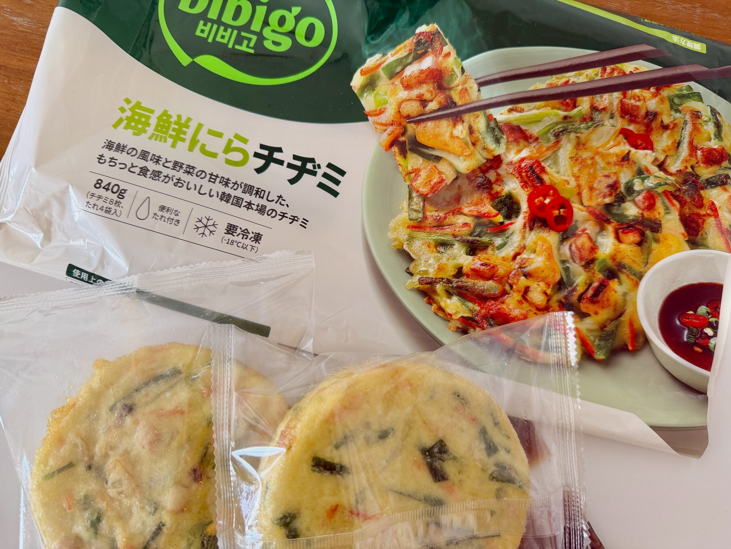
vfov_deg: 56.8
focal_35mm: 24
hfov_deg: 71.6
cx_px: 366
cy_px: 274
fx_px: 507
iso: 160
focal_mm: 6.76
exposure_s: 1/100
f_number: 1.78
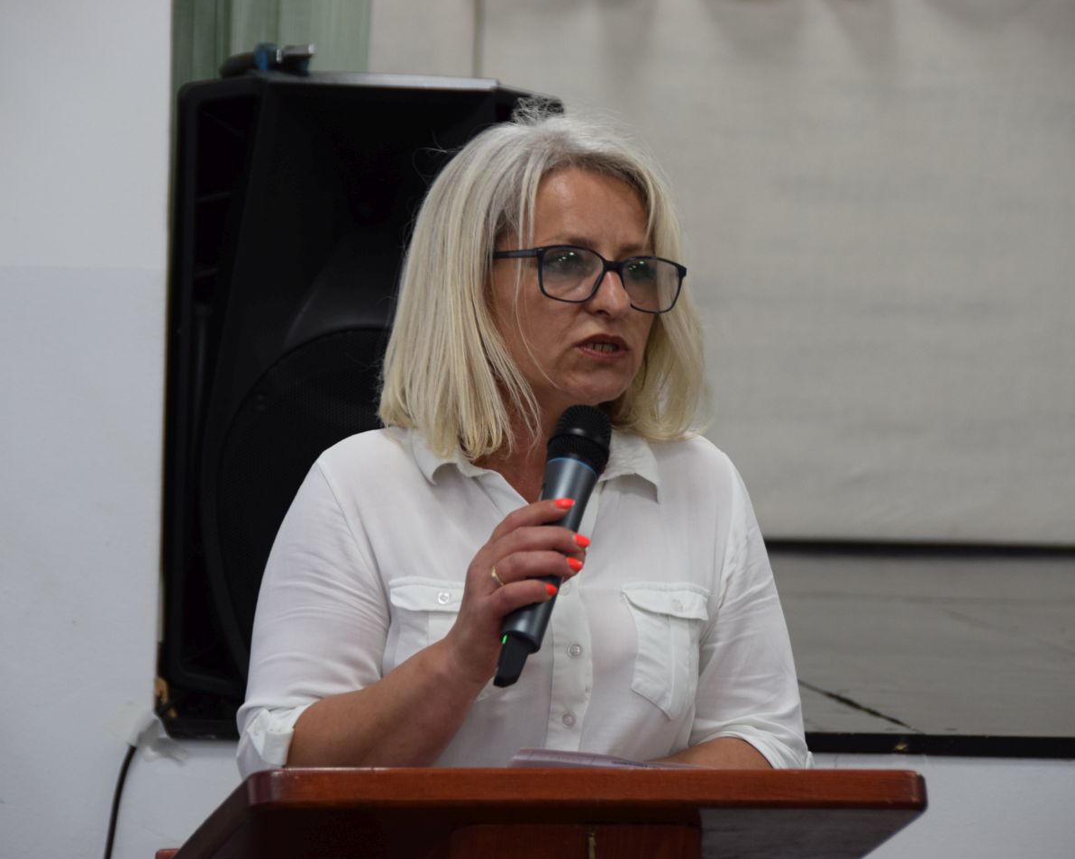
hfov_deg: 10.2
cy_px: 430
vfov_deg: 8.1
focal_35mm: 190
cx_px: 547
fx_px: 6044
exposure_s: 1/60
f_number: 5.3
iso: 720
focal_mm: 112
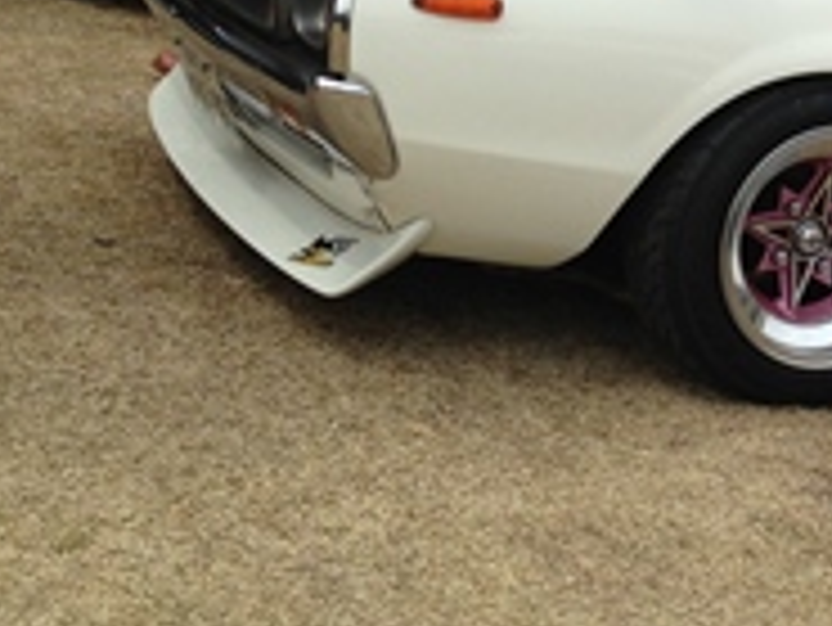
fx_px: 2141
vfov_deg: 16.5
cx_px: 1061
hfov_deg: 20.3
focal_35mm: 89
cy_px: 128
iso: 50
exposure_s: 1/1290
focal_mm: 4.13
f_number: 2.4
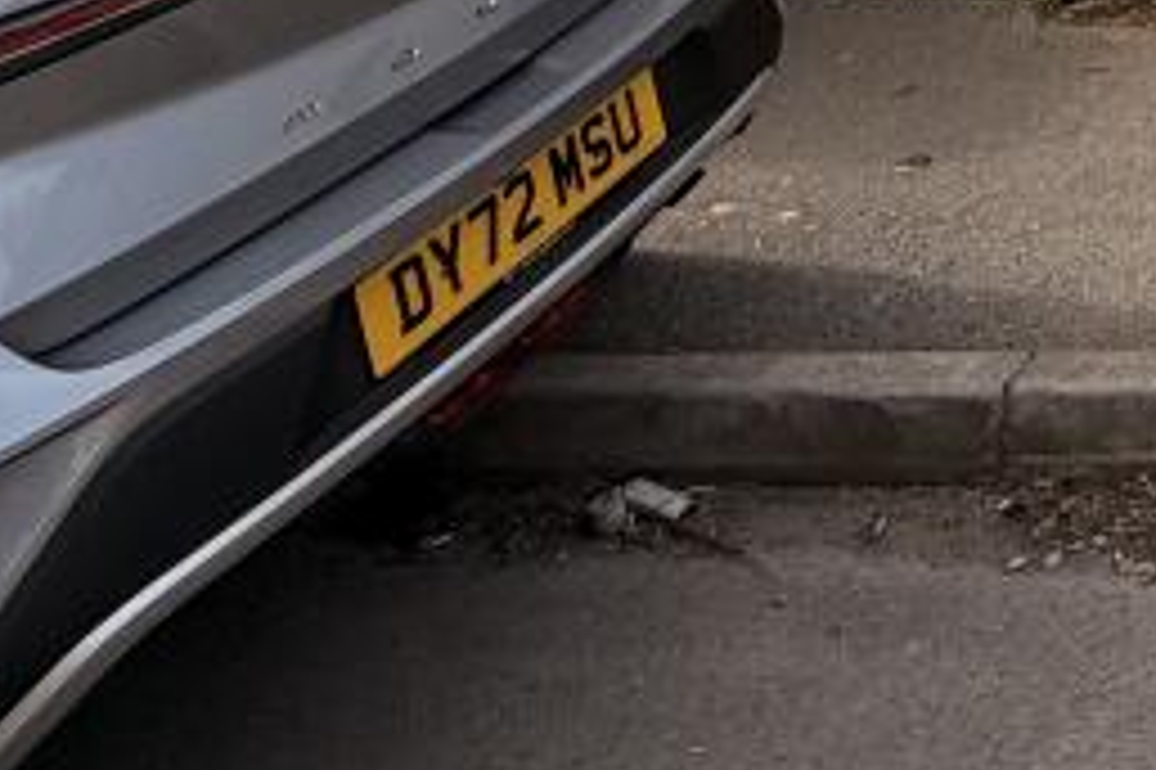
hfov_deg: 24.6
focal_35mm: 58
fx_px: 1861
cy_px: -851
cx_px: 1831
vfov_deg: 16.5
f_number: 2.2
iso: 40
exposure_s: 1/672
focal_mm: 2.22
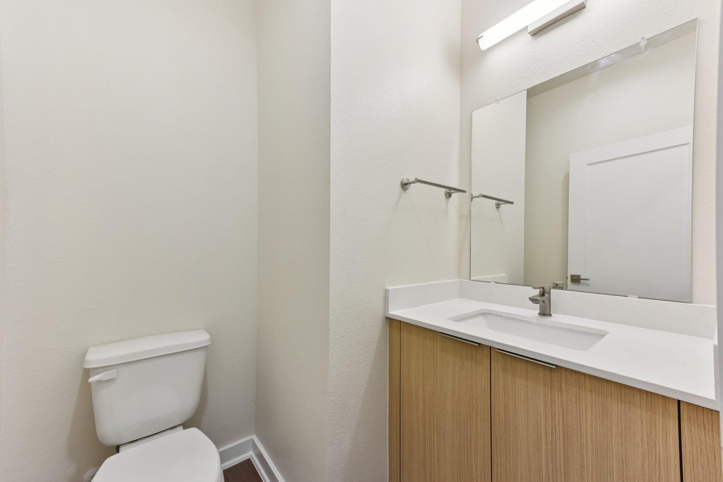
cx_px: 362
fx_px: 281
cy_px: 241
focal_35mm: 14
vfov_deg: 81.2
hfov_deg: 104.2
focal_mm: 14
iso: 400
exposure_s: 1/60
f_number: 8
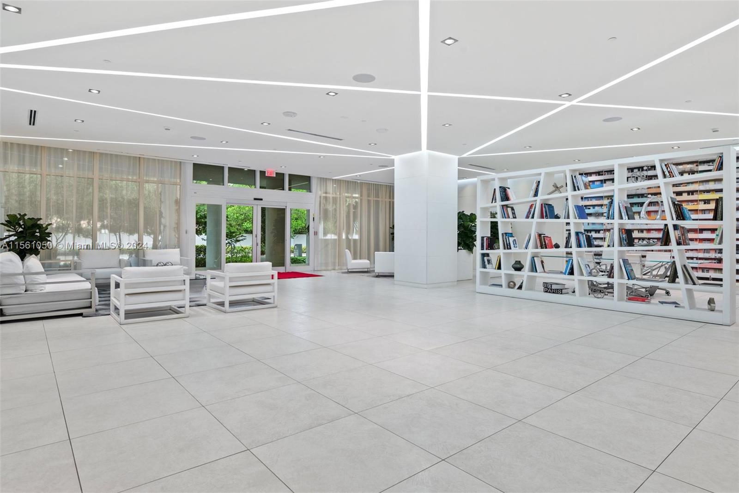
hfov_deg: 84.0
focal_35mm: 20
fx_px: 411
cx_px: 370
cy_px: 246
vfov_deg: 61.9
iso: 720
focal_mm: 20
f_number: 8
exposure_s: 1/20
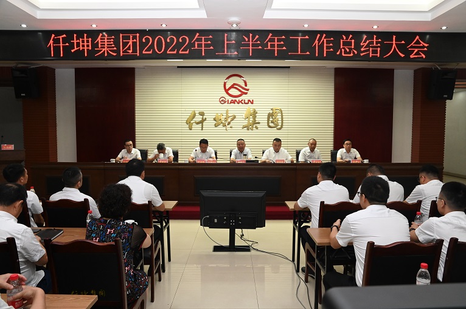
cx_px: 233
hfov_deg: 73.8
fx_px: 310
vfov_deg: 53.0
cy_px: 154
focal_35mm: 24
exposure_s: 1/100
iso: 3200
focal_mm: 24
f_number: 10
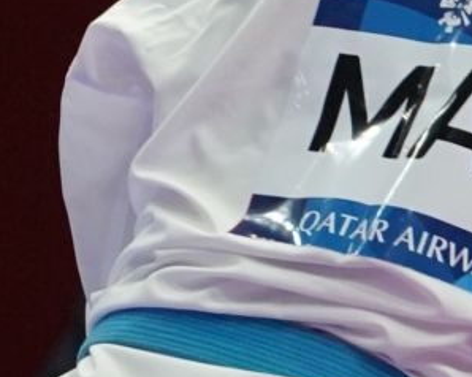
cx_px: 1321
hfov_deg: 0.8
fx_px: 33253
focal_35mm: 2382
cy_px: 130
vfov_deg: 0.6
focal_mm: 280
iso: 3200
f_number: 4
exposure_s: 1/1000
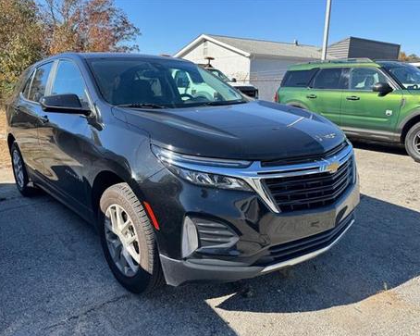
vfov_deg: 54.9
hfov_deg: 66.0
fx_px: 323
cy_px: 172
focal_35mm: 26
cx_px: 194
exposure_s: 1/1339
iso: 80
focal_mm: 6.76
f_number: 1.78
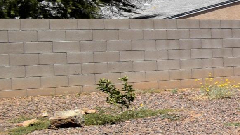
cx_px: 589
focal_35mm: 81
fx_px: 515
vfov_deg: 14.9
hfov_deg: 14.7
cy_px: 62
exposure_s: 1/200
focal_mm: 10
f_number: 14
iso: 100
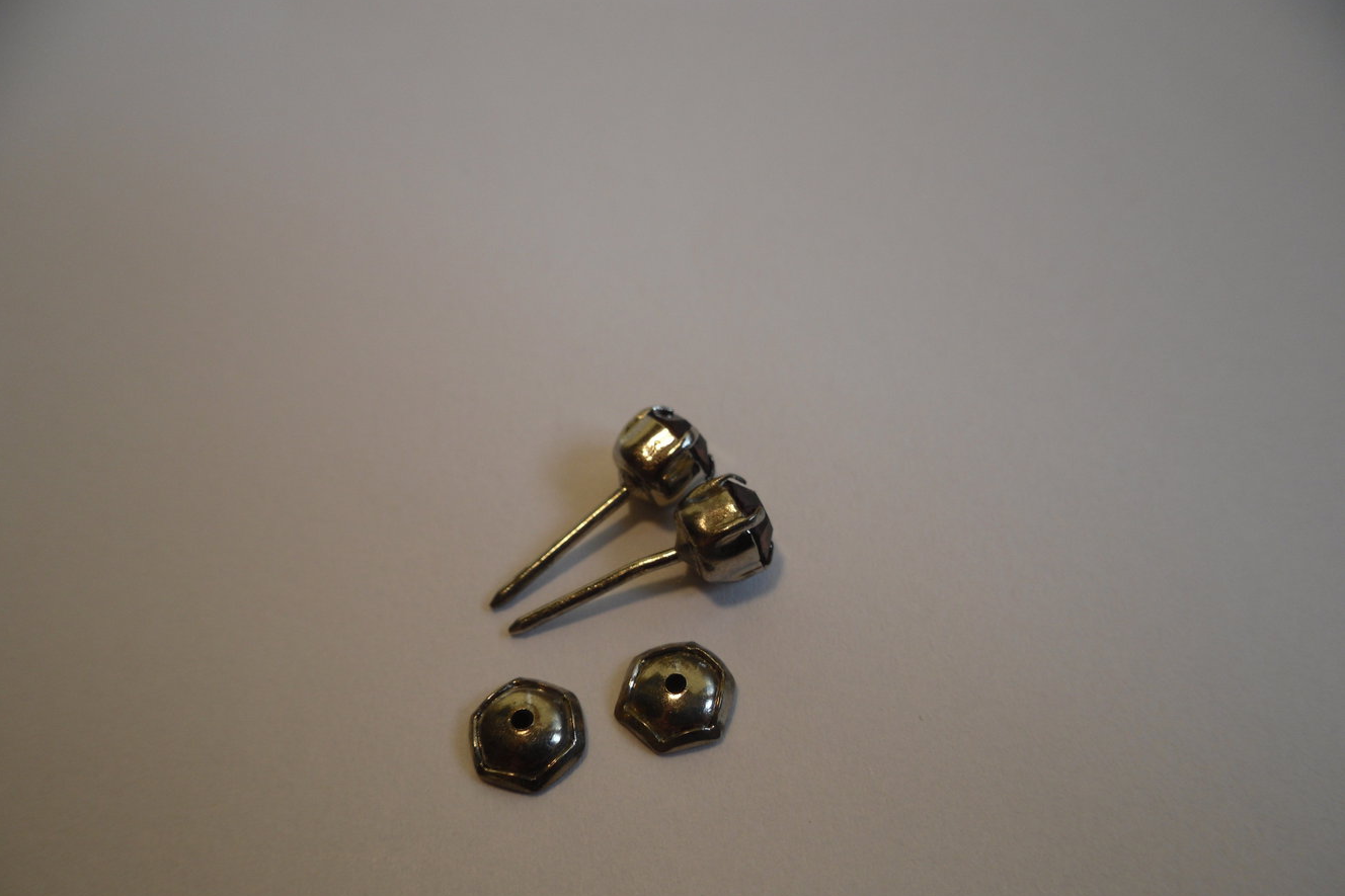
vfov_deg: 28.6
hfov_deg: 41.9
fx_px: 1756
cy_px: 492
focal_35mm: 47
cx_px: 671
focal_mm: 6.3
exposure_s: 1/206
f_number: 3.5
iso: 80
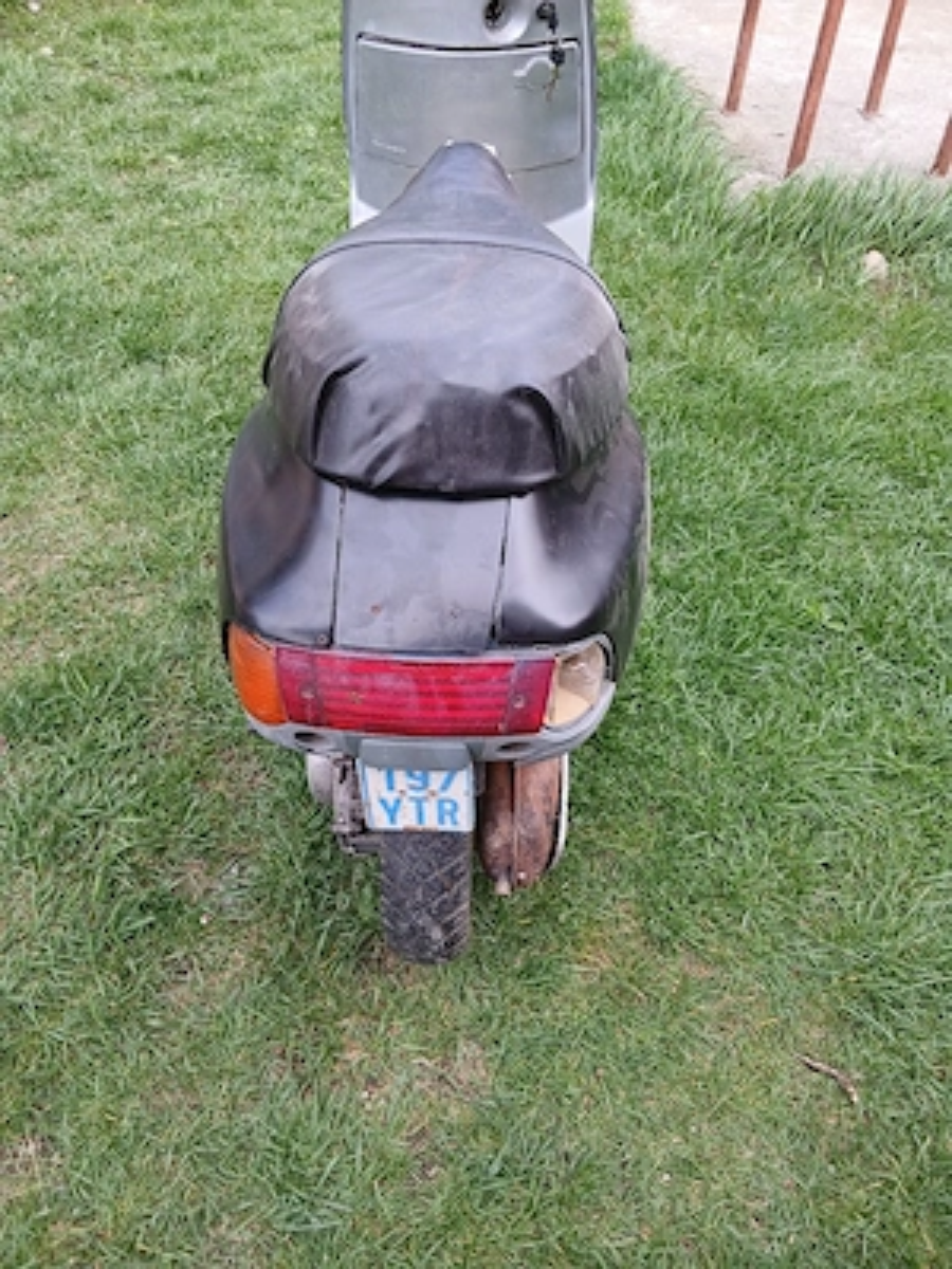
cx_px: 476
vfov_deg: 67.3
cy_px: 634
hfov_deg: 53.1
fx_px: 953
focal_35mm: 26
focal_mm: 3.98
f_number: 1.8
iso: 32
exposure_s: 1/101
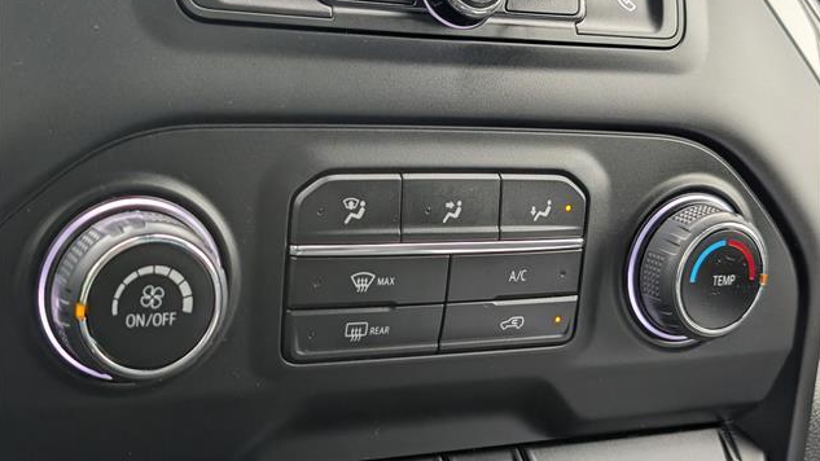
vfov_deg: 22.2
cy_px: 233
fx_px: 1174
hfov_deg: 38.5
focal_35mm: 54
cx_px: 411
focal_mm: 6.9
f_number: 1.68
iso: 146
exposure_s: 1/130
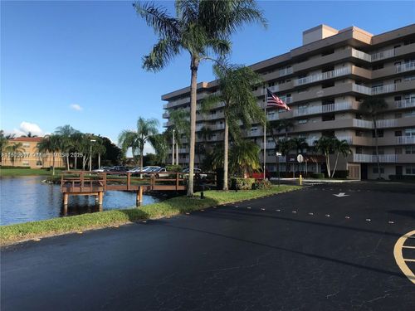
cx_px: 208
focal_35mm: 28
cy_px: 156
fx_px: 336
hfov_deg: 63.4
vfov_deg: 49.7
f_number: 1.8
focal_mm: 3.99
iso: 20
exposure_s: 1/1368
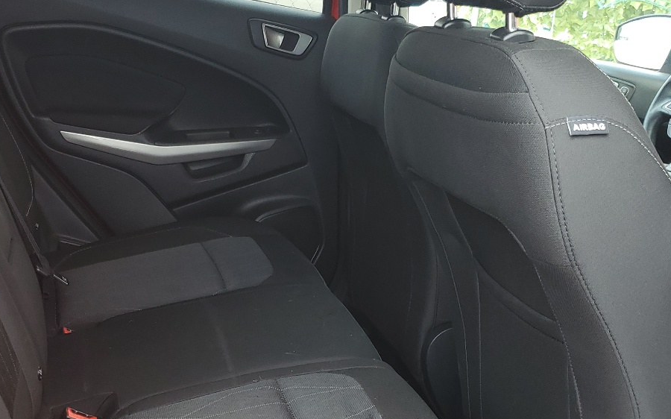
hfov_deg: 41.0
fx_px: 896
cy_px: 256
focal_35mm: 49
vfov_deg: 26.3
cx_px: 300
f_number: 1.5
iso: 50
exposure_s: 1/179
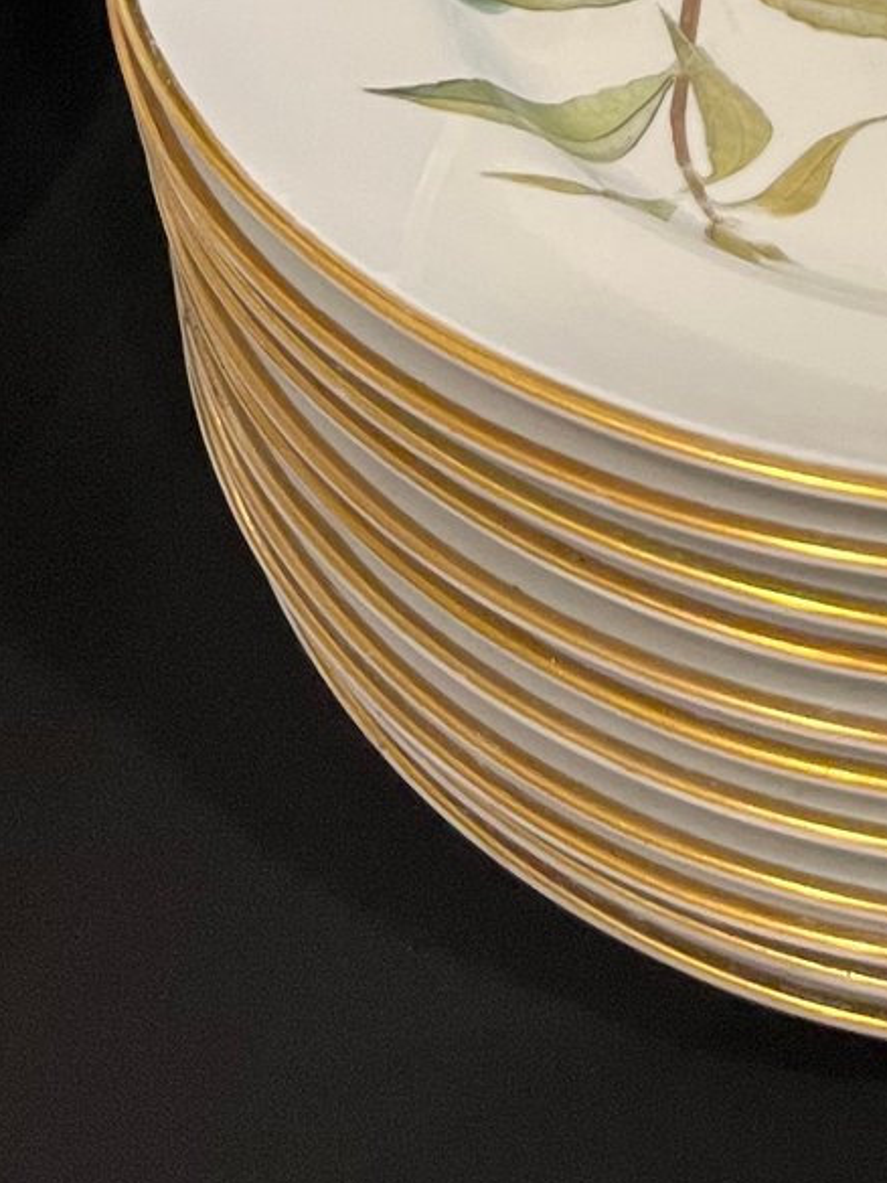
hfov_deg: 16.2
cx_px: 897
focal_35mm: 89
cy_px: -798
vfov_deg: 18.4
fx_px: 3041
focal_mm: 5.1
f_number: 1.6
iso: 320
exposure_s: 1/60
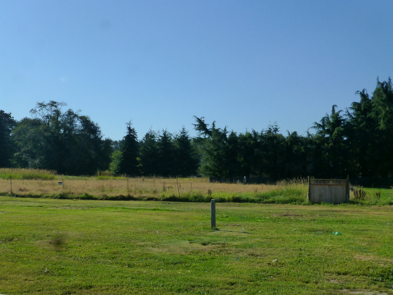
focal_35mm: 44
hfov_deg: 42.9
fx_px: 500
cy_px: 148
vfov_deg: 32.9
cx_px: 196
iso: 160
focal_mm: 7.9
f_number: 6.3
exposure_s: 1/800
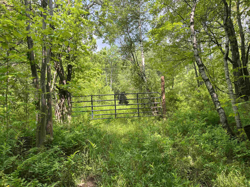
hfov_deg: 67.3
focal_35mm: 26
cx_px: 125
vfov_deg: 53.1
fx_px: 188
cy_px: 94
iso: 50
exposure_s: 1/477
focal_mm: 5.1
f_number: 1.6
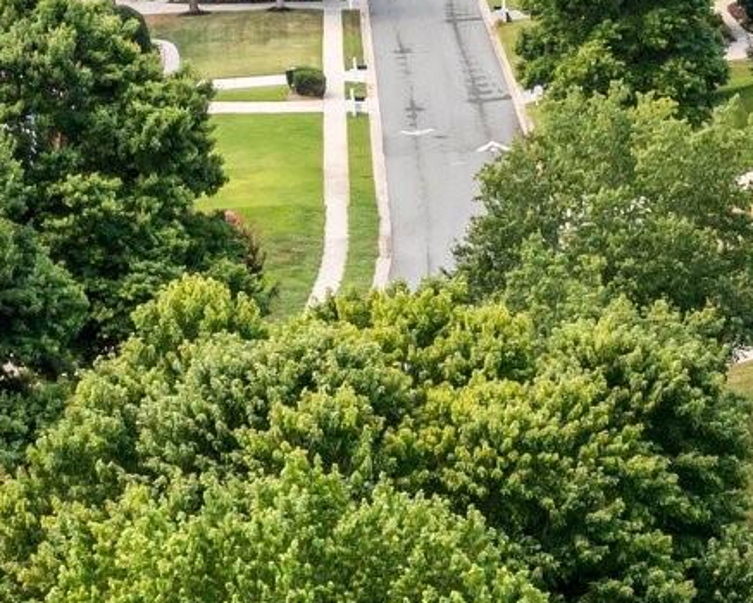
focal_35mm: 123
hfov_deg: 14.9
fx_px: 2742
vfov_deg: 12.3
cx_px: 994
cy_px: 694
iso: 100
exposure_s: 1/320
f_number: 5
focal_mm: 10.26
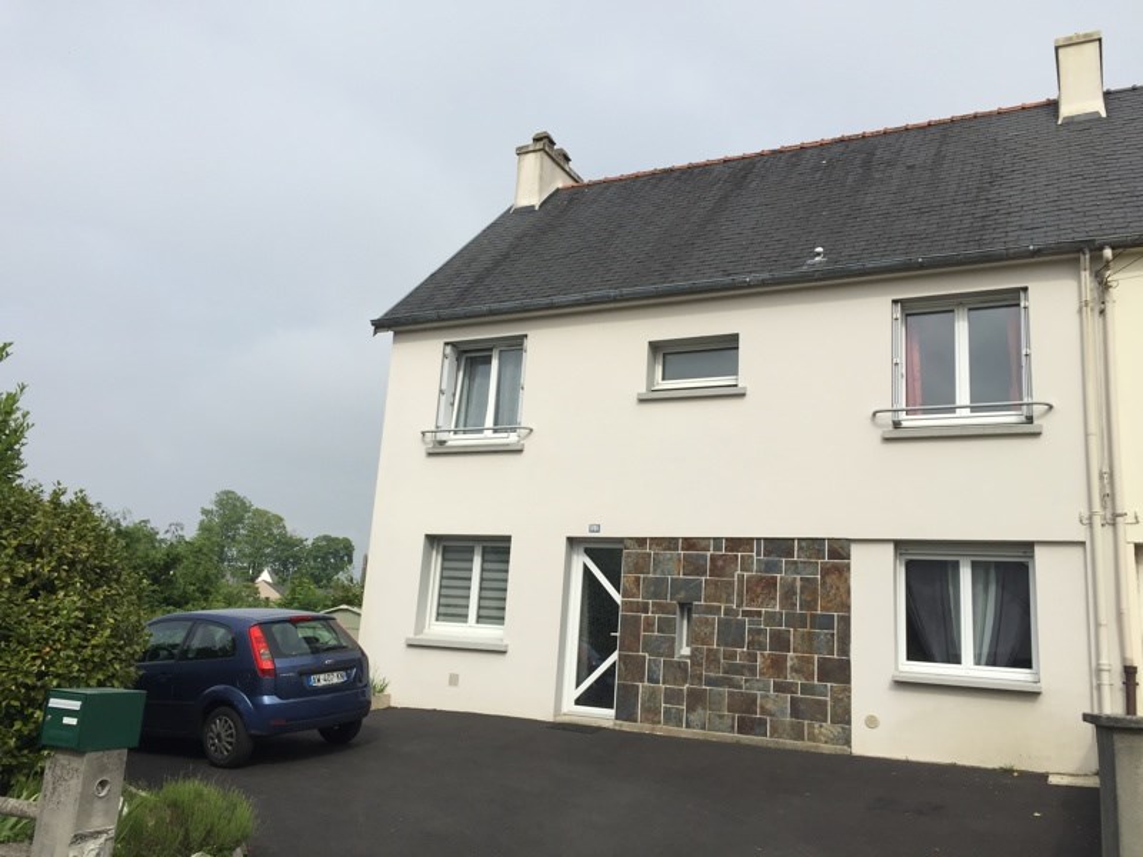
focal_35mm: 29
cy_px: 428
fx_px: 958
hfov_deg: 61.7
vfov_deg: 48.2
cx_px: 572
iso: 32
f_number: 2.2
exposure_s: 1/2639
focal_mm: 4.15
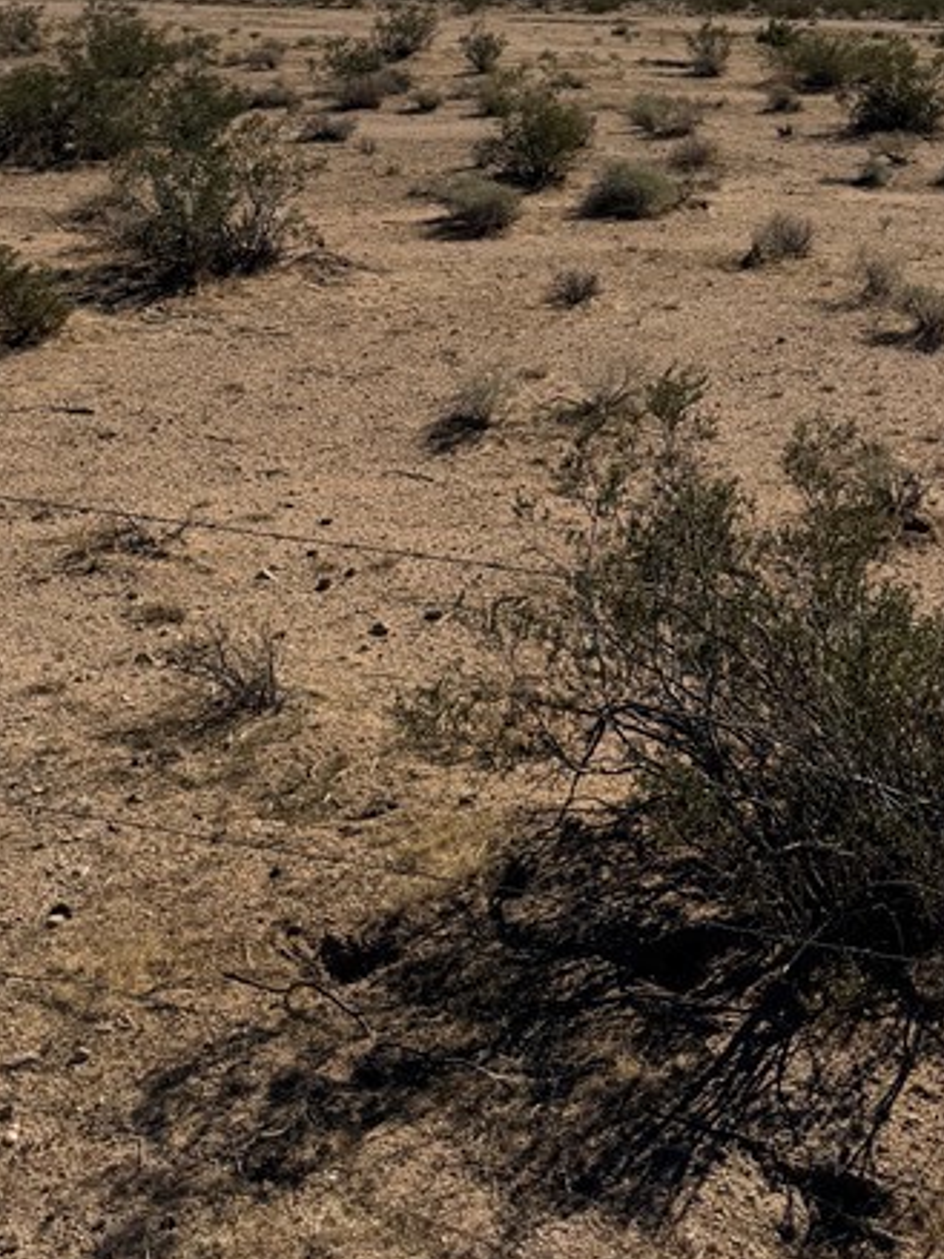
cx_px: 775
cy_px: -80
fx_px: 2037
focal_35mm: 56
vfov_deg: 31.1
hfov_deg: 25.6
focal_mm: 6.76
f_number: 1.78
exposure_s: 1/9009
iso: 80
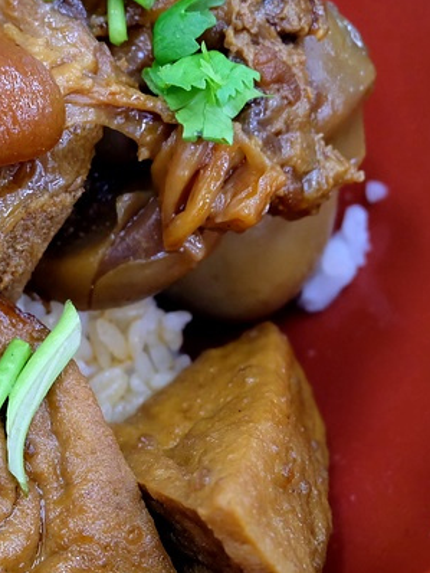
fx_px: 1473
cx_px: -175
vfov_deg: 22.0
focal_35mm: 89
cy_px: 247
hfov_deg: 15.6
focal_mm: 24.3
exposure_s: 1/40
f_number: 5
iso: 1250
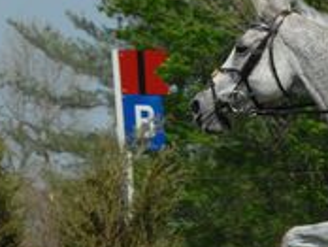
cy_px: 250
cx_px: 545
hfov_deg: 4.9
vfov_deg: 3.8
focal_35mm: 397
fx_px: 3765
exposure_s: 1/1000
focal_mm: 75
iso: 500
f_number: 9
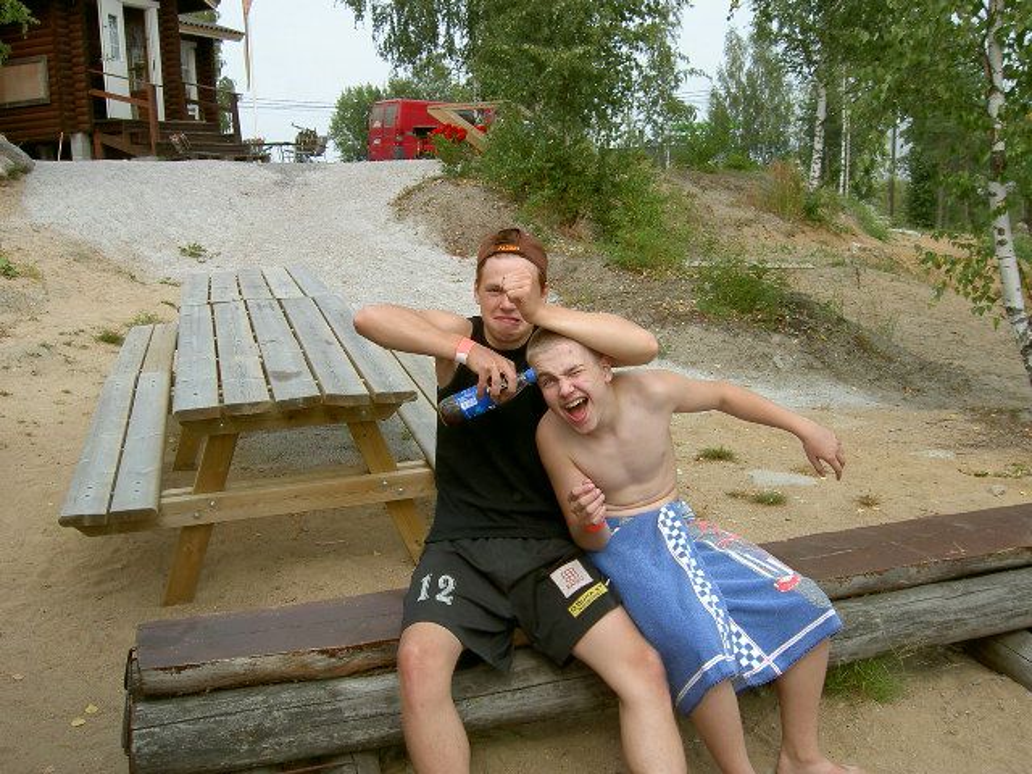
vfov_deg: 41.8
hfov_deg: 54.0
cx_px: 516
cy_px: 387
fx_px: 1014
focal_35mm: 34
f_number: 4.7
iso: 50
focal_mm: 5.6
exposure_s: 1/200
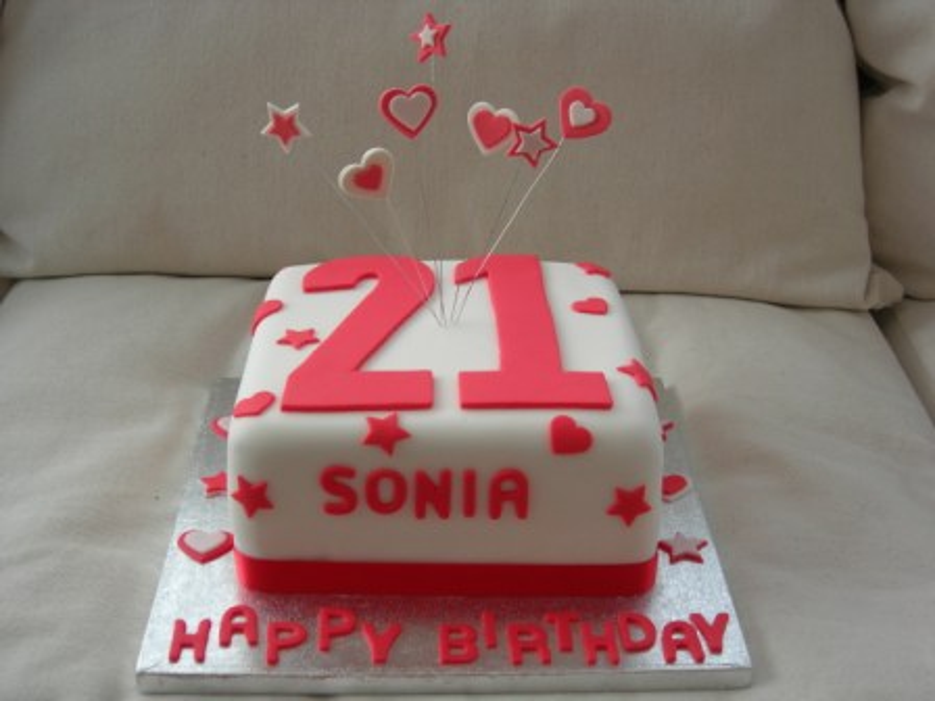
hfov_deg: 37.5
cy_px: 350
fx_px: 1378
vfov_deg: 28.6
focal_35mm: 51
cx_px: 468
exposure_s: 1/62
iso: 64
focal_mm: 10.6
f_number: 3.2
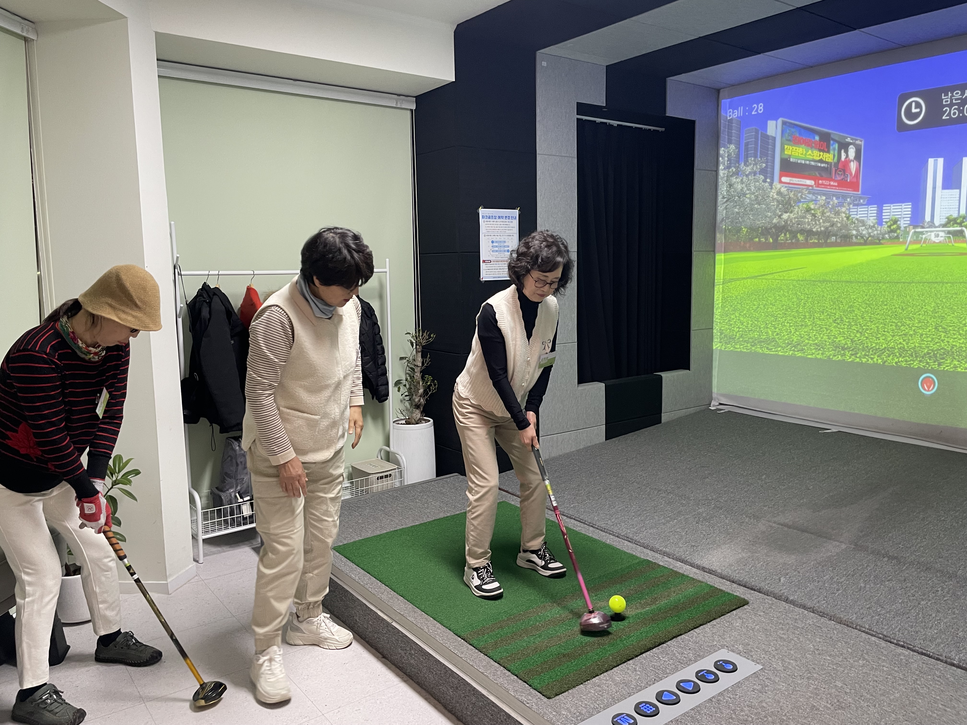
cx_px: 484
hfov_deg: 67.3
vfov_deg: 53.1
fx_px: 726
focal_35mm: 26
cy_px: 362
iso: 250
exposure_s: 1/60
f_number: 1.6
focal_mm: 4.2
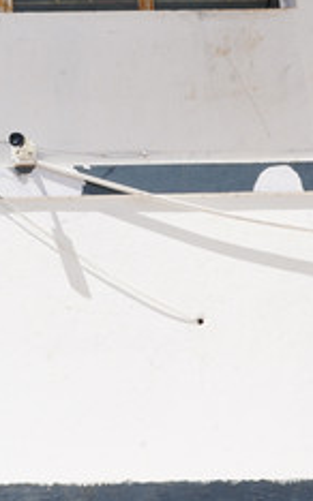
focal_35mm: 106
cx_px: 30
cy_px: 104
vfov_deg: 19.5
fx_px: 1449
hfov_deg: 12.2
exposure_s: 1/125
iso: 160
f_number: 18
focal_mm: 38
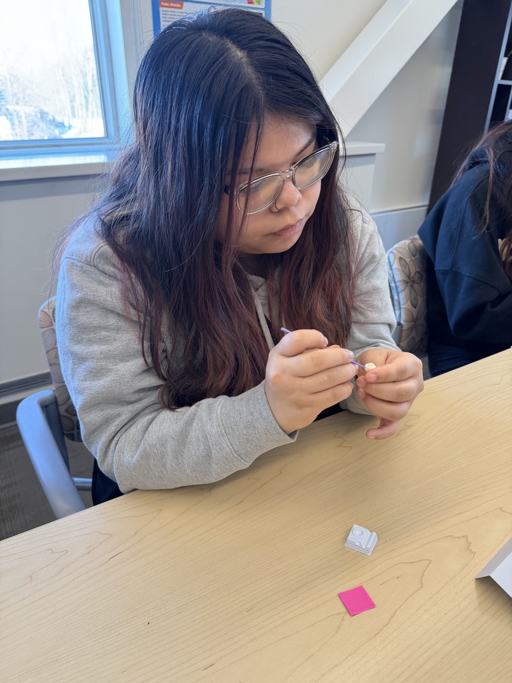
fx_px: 473
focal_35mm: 24
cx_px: 256
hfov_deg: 56.8
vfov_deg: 71.6
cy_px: 342
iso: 100
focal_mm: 6.76
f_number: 1.78
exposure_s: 1/75
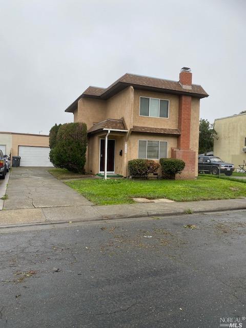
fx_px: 246
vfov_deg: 67.3
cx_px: 123
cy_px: 164
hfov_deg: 53.1
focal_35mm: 26
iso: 32
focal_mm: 4.25
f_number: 1.8
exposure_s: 1/517
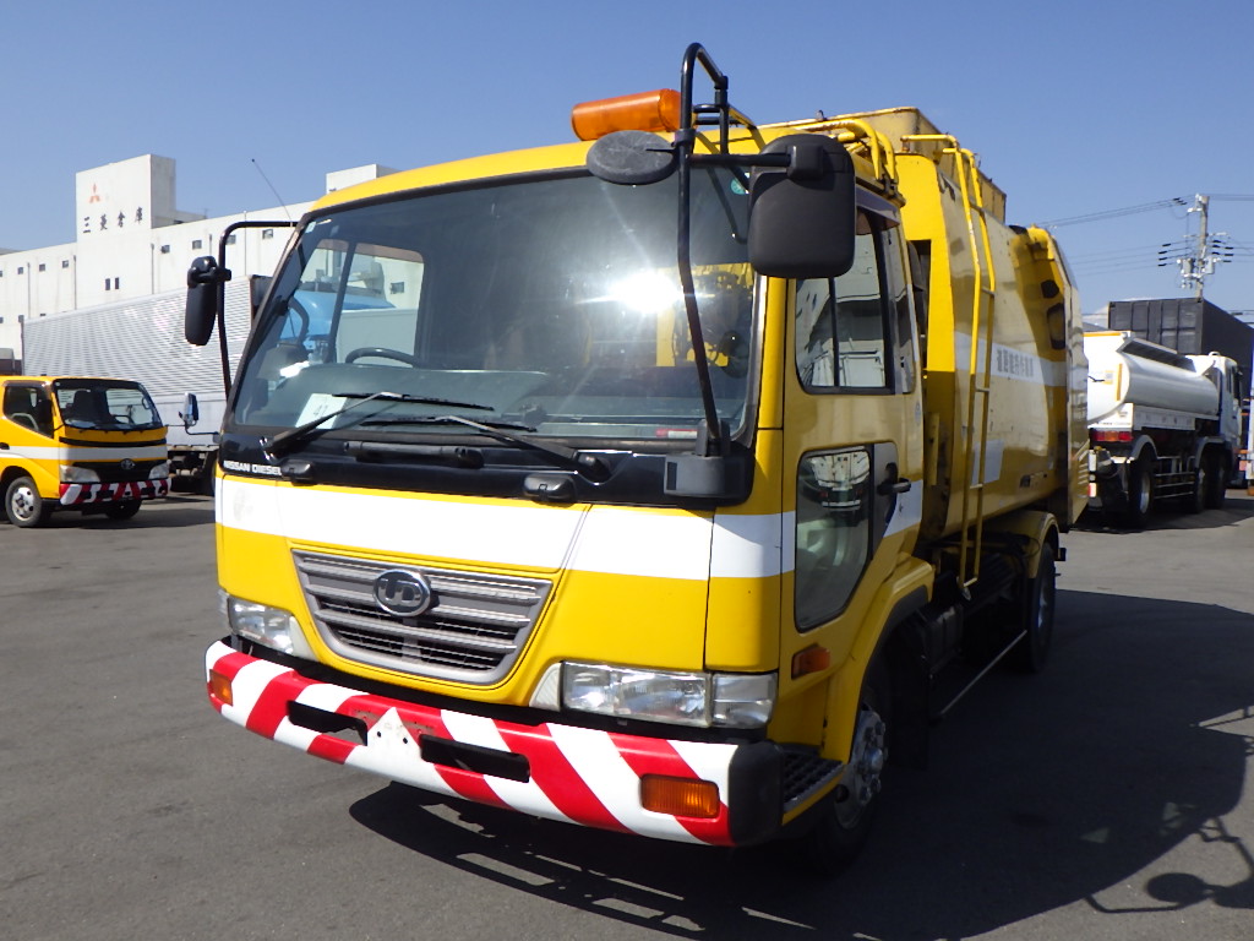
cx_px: 627
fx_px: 1014
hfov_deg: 63.4
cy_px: 470
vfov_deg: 49.7
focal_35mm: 28
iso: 125
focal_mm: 5
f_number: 4.2
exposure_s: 1/1250
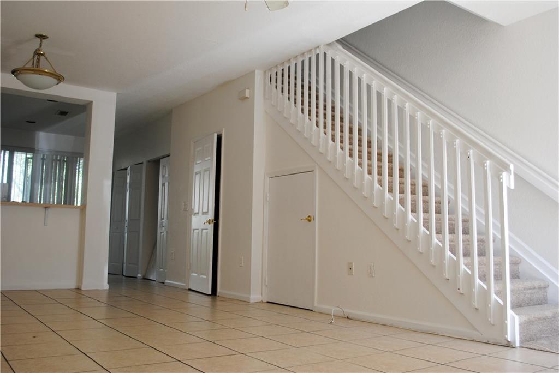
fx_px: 513
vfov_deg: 40.0
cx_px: 280
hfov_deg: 57.2
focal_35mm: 33
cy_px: 186
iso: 200
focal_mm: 22
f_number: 5
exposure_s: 1/100
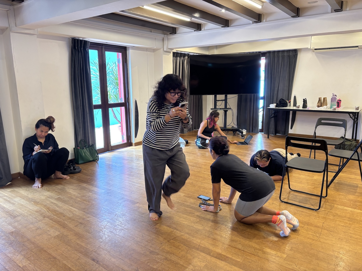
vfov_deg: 53.1
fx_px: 272
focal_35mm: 26
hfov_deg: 67.3
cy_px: 136
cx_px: 181
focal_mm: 5.96
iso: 125
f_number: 1.6
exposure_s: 1/50
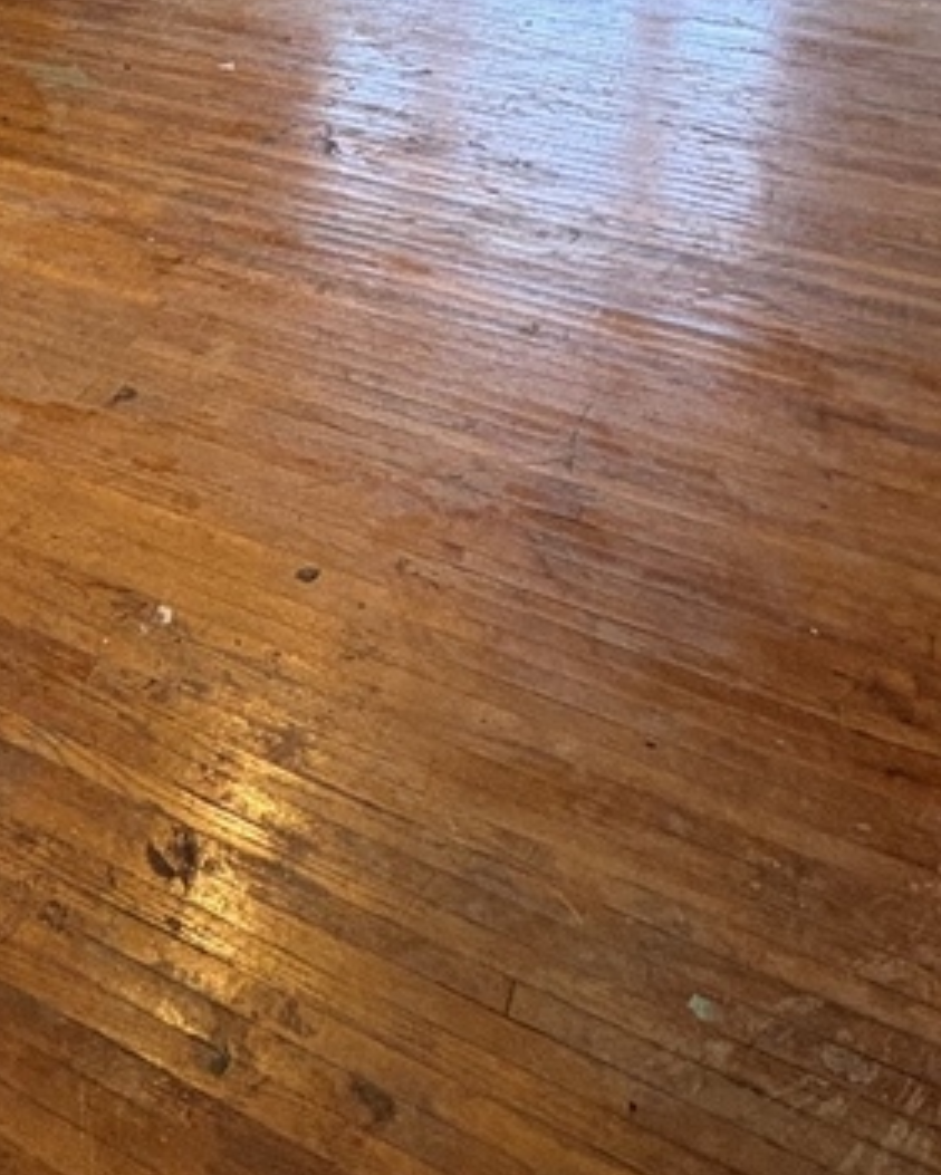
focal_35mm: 42
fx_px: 1461
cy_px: -228
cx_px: 154
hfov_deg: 34.3
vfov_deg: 35.0
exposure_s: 1/60
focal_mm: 2.22
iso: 320
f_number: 2.2
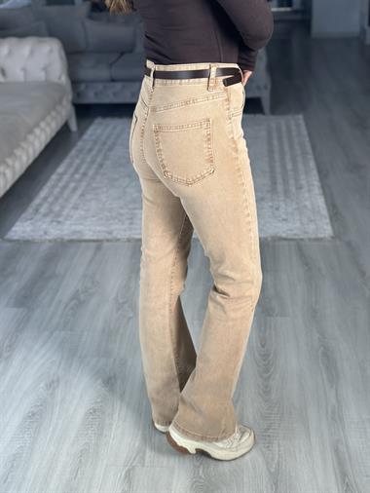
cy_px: 246
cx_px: 185
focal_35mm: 48
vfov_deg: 39.6
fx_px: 684
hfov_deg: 30.3
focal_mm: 6.86
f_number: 1.78
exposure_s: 1/128
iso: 80
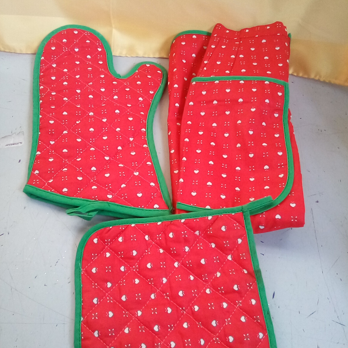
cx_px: 171
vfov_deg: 48.4
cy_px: 181
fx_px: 387
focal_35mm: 34
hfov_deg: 48.4
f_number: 2.2
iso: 71
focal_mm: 2.27
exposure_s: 1/112
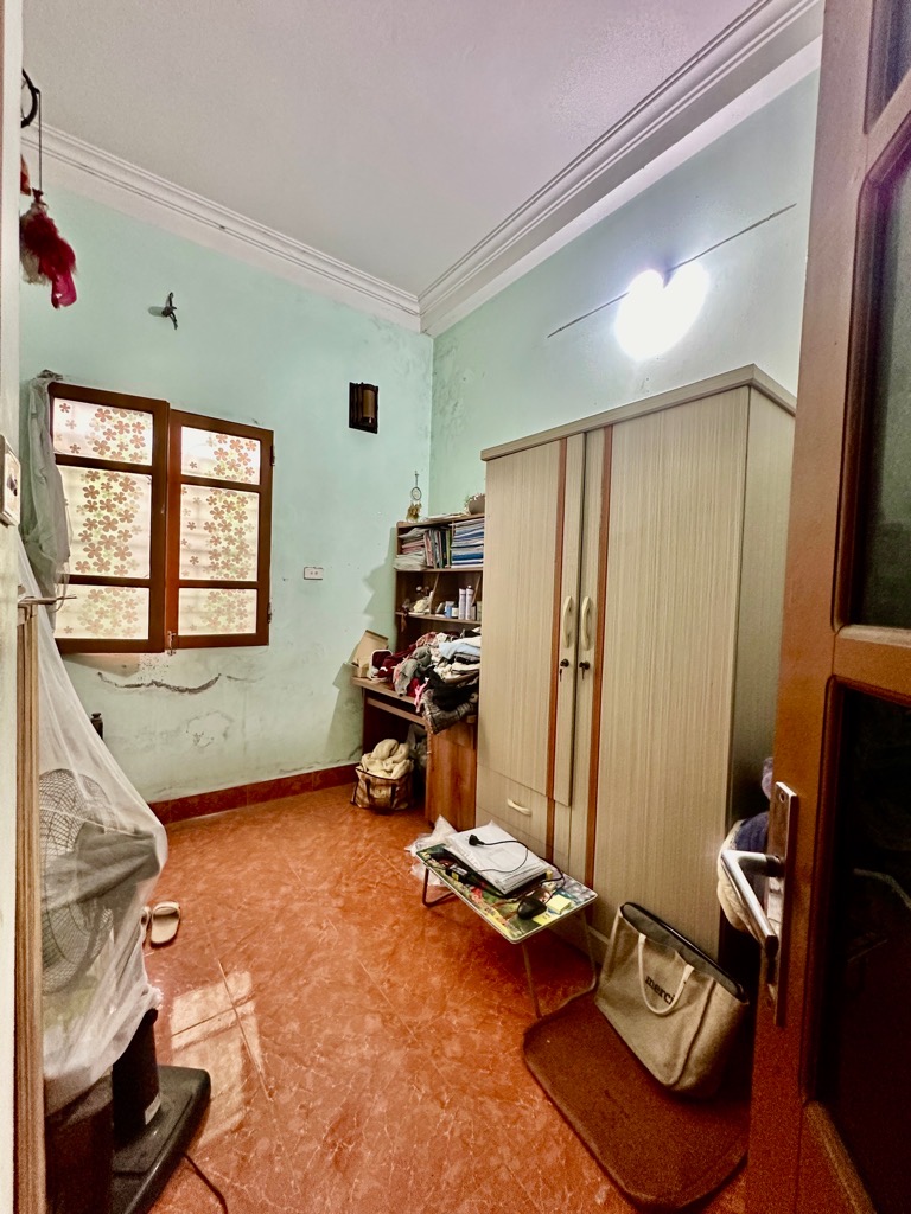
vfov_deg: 102.1
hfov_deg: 85.7
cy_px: 607
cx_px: 456
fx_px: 491
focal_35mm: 14
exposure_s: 1/50
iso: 320
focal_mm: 2.22
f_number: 2.2
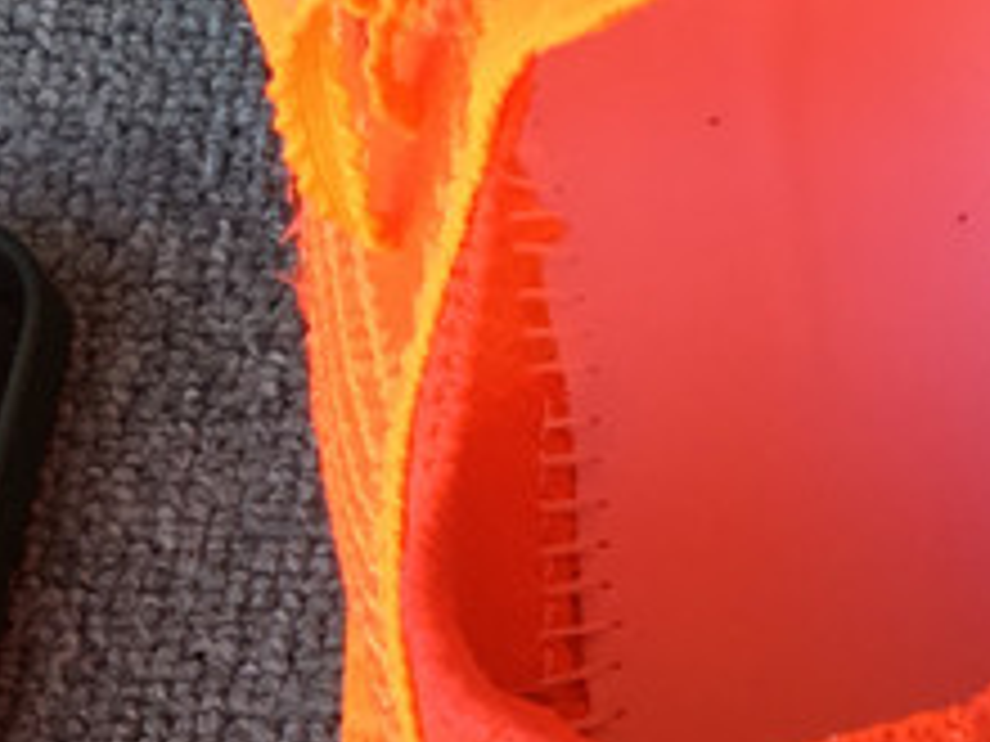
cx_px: 1674
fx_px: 3632
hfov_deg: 14.1
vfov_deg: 11.7
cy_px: 254
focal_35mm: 127
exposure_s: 1/100
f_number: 2.4
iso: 32
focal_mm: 3.3
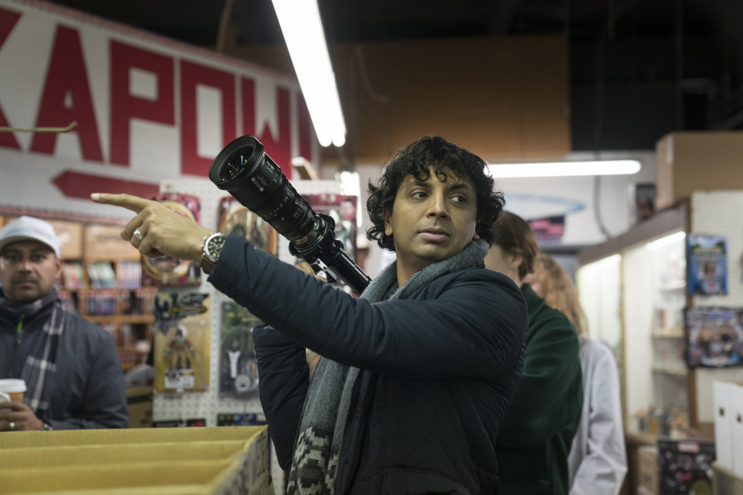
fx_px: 1094
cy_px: 248
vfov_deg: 25.5
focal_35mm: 53
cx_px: 372
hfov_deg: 37.5
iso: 2000
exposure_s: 1/200
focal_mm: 53
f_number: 2.8
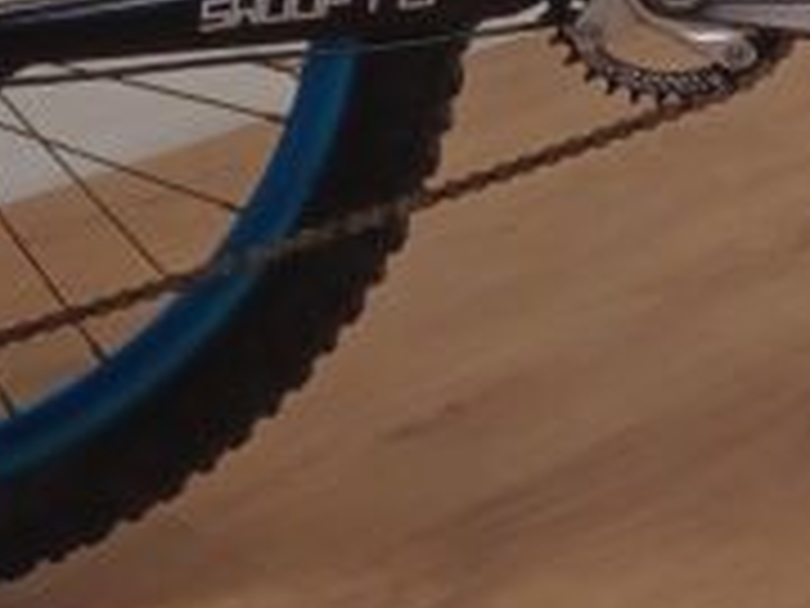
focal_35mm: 111
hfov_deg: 17.3
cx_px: 806
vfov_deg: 12.5
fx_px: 2597
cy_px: -392
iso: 400
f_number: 1.8
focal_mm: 4.6
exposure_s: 1/100
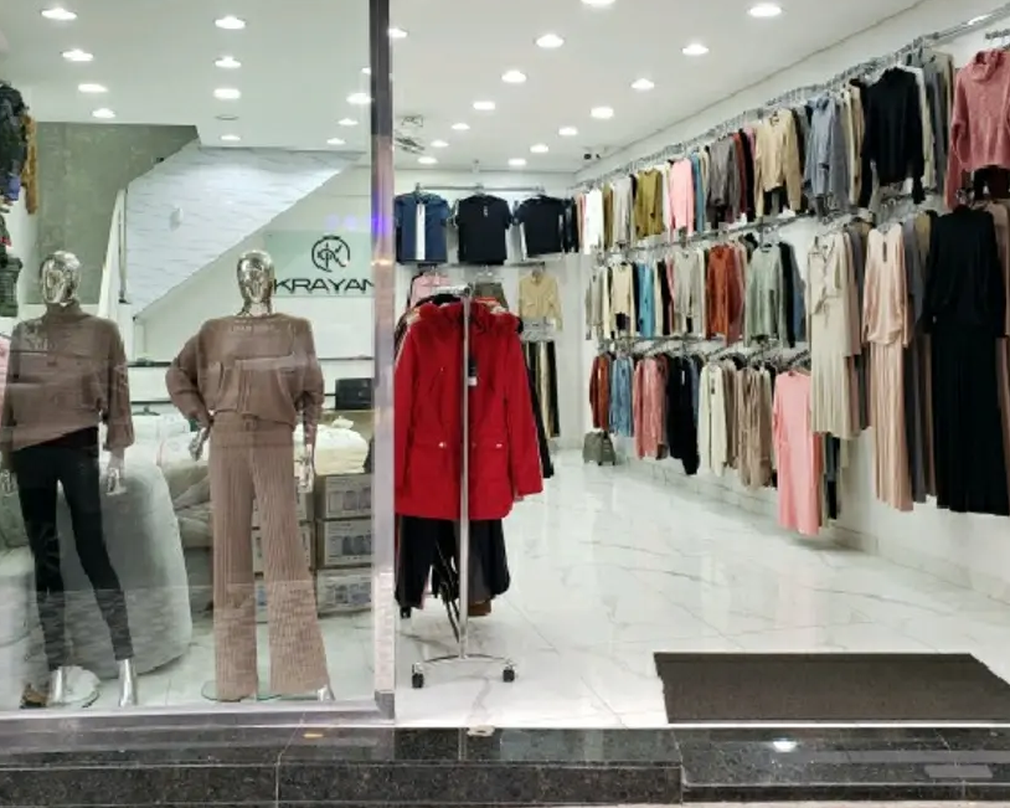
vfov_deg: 40.7
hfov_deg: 50.2
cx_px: 561
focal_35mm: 36
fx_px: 1076
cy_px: 283
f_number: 2.4
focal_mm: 4.3
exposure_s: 1/60.2
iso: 160
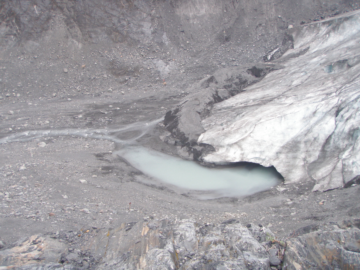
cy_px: 135
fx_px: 395
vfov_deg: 37.7
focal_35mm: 38
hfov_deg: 49.0
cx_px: 180
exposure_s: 1/200
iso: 80
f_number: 3.5
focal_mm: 6.7
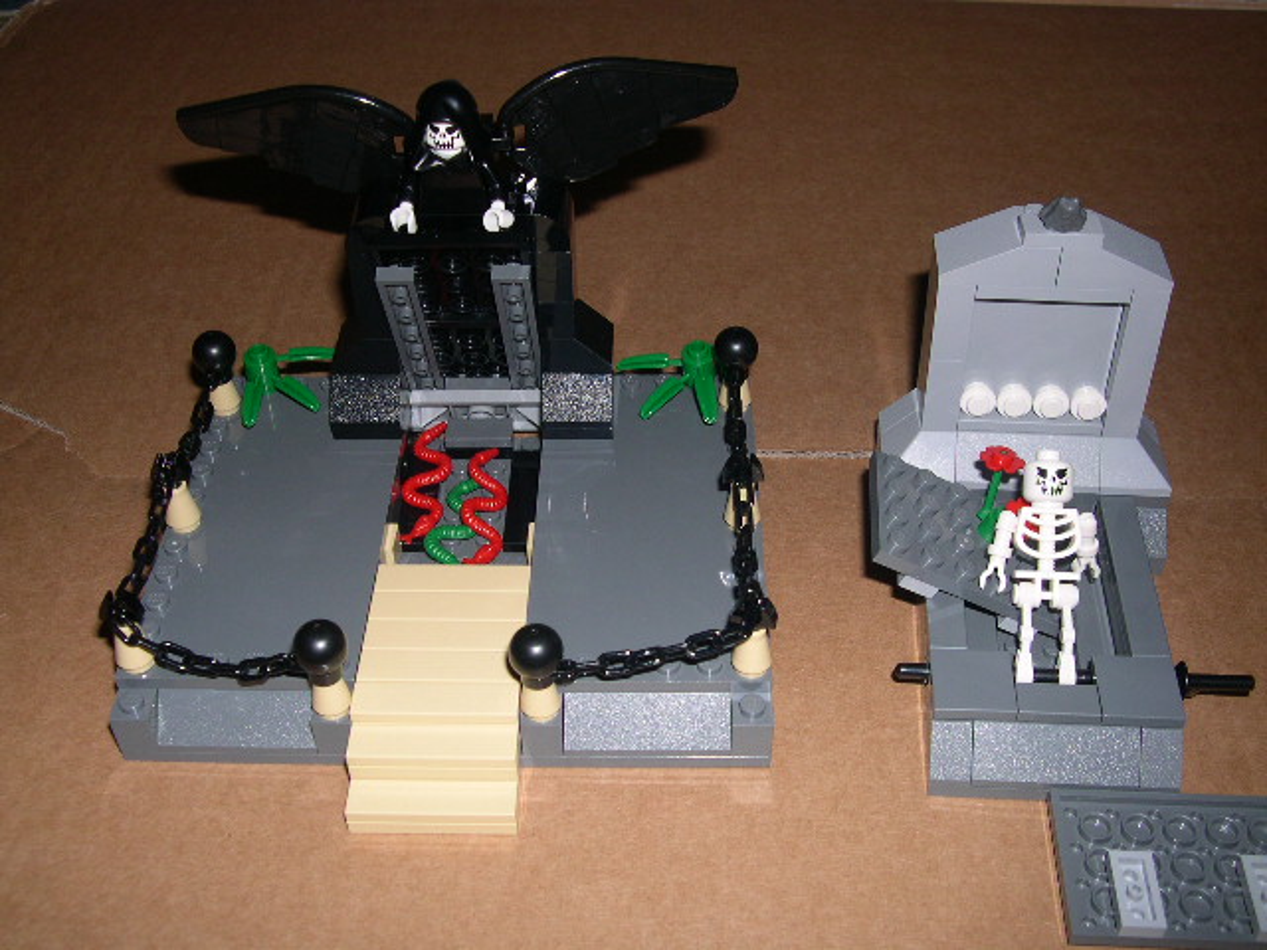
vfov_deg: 37.7
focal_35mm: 38
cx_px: 634
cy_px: 475
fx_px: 1391
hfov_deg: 49.0
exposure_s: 1/60
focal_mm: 8
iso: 100
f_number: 7.6
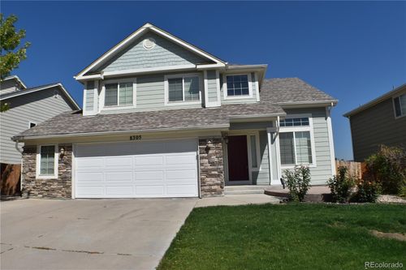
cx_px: 203
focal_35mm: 36
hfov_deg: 53.1
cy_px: 135
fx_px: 406
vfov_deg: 36.8
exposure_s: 1/500
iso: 200
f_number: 11
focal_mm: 24
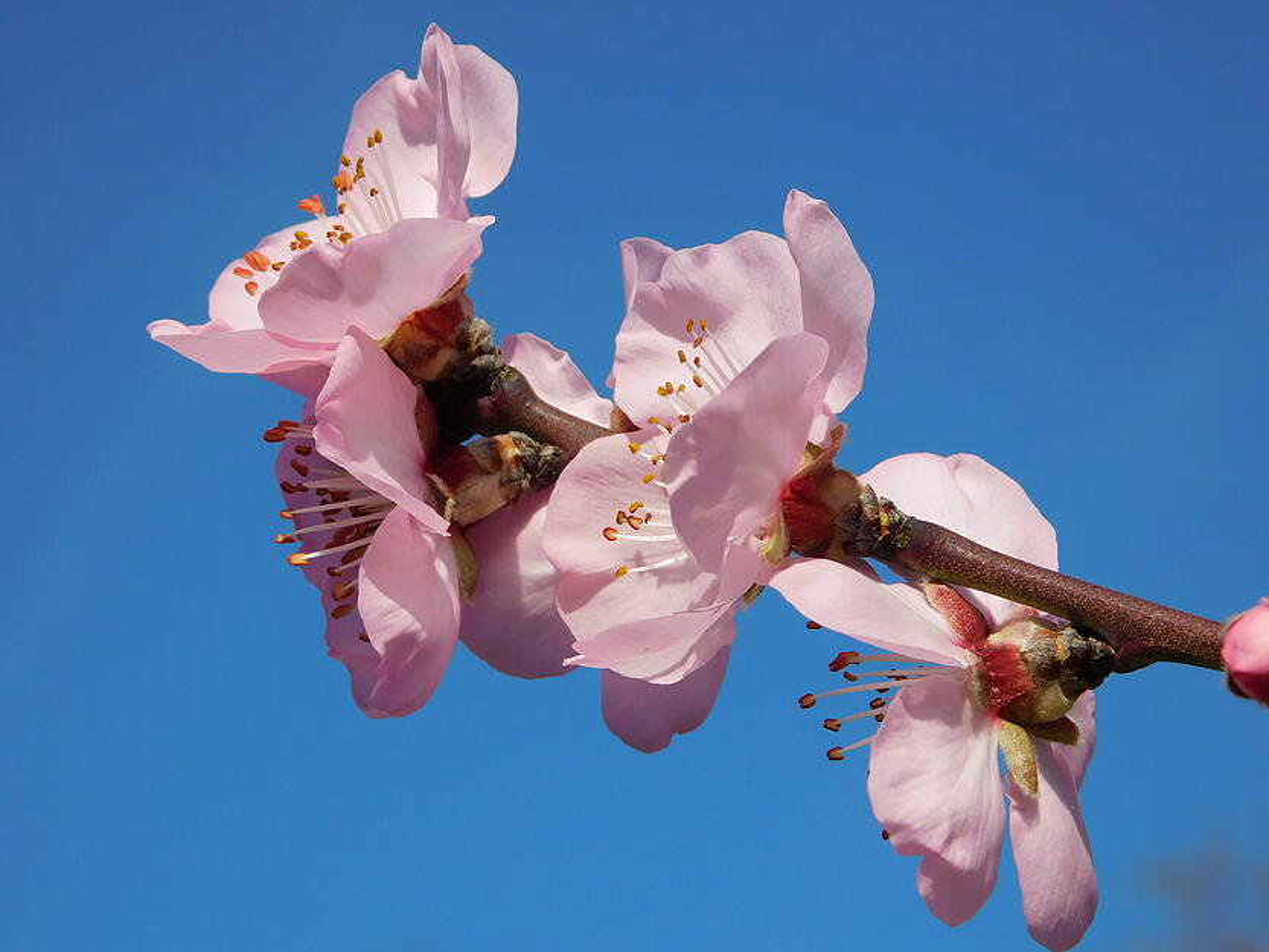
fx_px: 4216
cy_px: 476
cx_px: 634
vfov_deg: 12.9
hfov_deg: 17.1
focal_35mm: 115
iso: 125
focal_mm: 20.3
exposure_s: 1/1000
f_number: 4.8
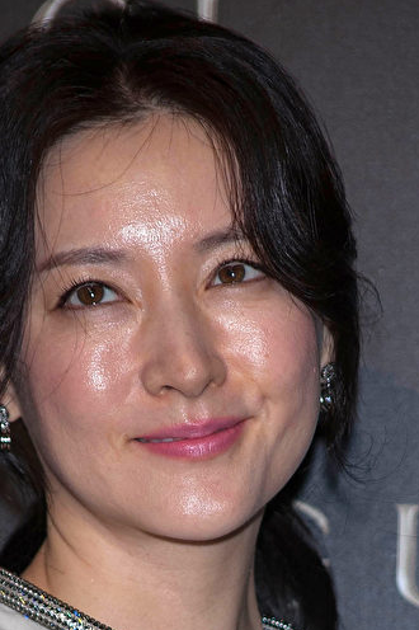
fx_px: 4930
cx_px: 127
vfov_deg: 7.3
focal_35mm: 282
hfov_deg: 4.9
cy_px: 518
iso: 1000
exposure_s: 1/125
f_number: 5.6
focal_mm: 155
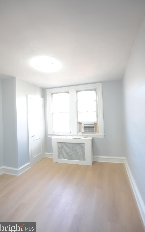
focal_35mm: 17
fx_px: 107
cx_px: 78
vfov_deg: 94.3
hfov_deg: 67.9
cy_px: 114
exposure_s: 1/1.25
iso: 100
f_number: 4
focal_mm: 16
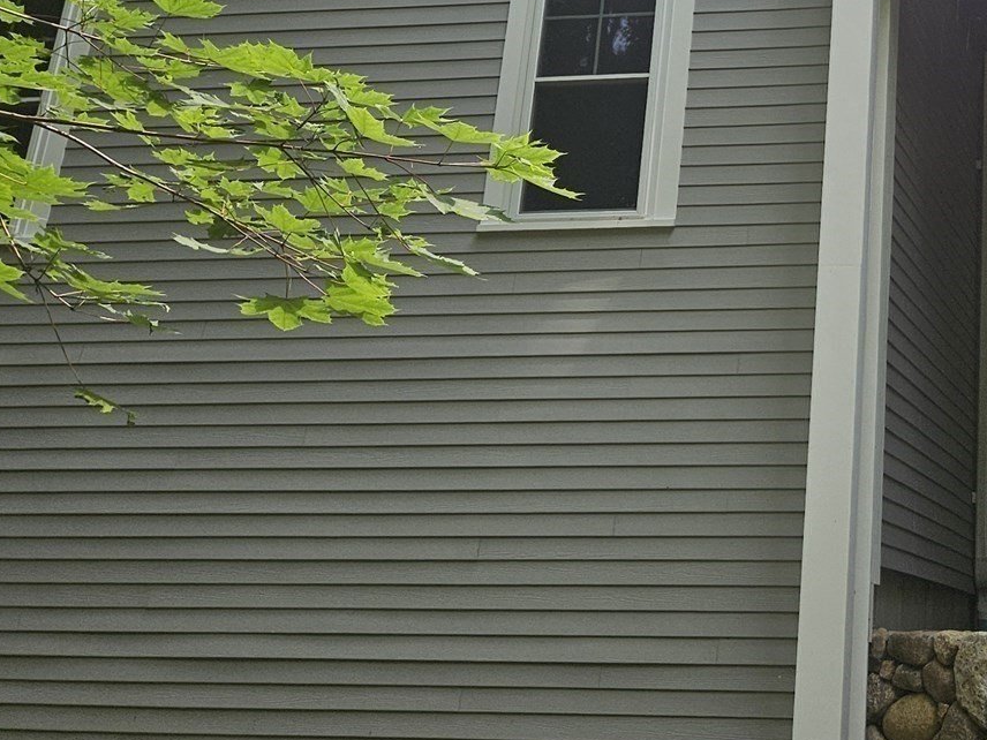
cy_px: 37
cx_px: 969
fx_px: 1568
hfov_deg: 32.4
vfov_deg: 25.5
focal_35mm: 55
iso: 25
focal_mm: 5.4
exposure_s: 1/763
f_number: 1.8
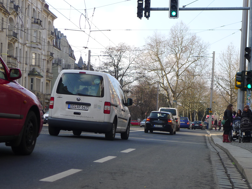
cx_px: 136
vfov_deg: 20.6
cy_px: 132
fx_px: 517
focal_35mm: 71
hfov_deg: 27.4
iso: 80
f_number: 2.8
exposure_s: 1/400
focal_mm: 10.7
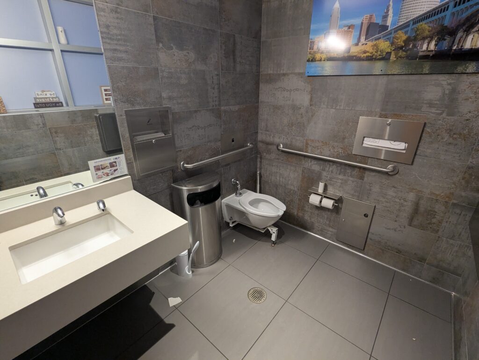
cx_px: 240
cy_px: 180
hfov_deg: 94.4
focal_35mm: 16
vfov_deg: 78.2
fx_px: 222
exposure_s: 1/40
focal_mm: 2.35
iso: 322
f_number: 2.2
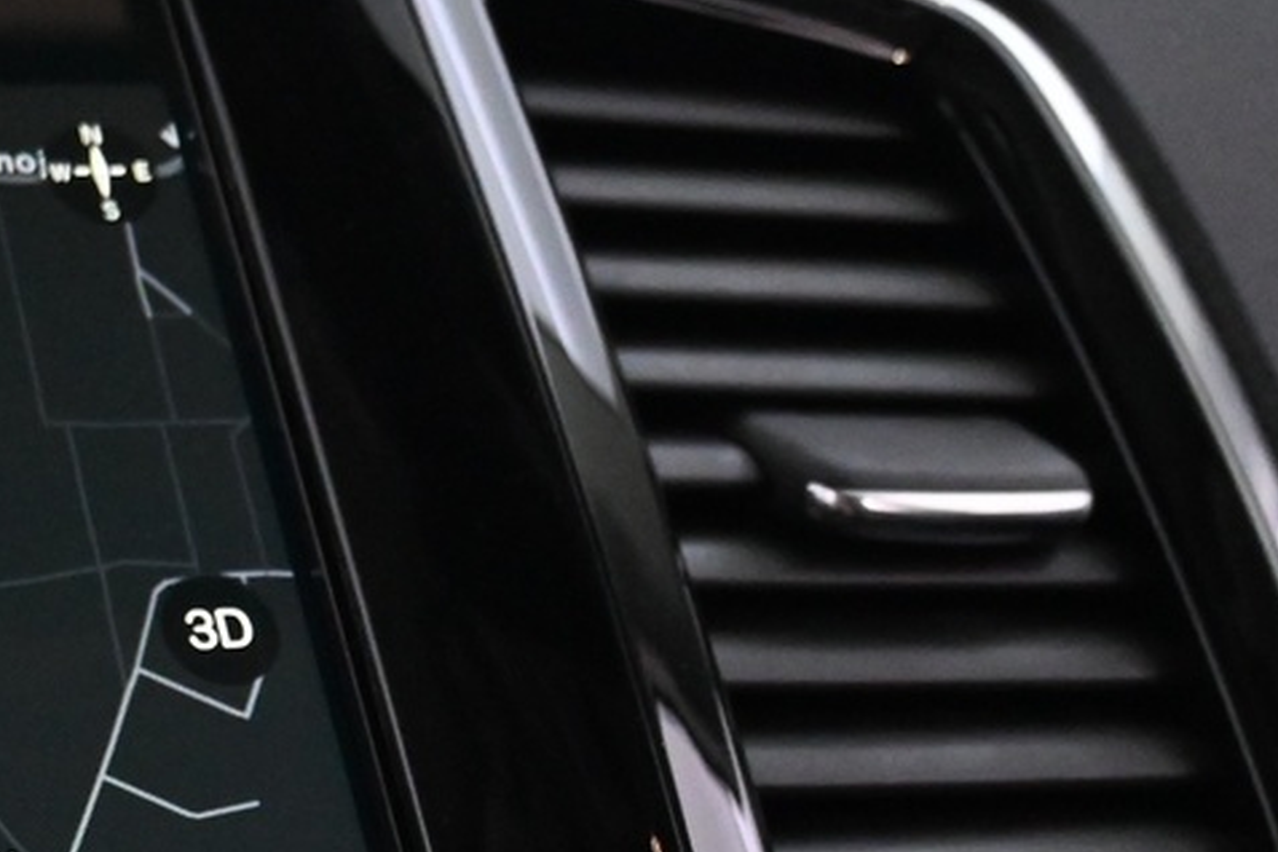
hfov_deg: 17.2
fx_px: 3976
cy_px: 906
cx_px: -391
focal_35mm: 112
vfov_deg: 12.1
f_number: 4
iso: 4500
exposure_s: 1/40
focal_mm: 22
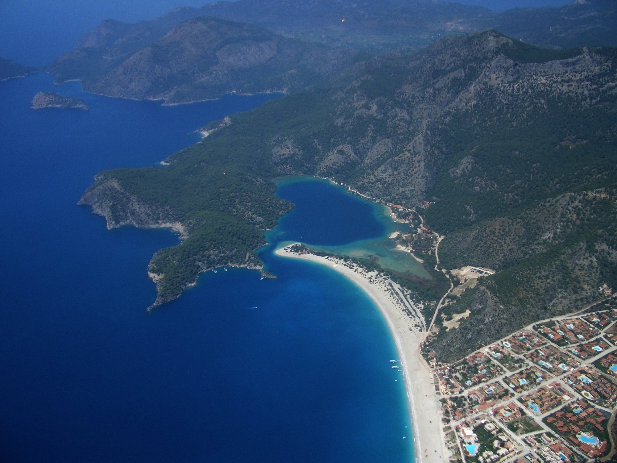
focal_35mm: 35
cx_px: 308
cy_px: 232
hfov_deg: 52.6
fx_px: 624
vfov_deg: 40.7
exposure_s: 1/500
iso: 50
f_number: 4.3
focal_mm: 5.8
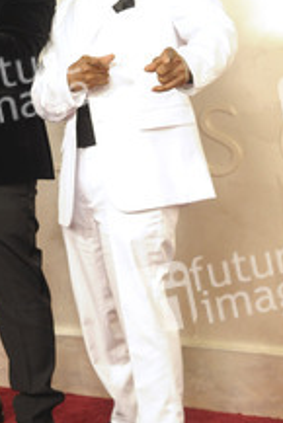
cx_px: 46
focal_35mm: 92
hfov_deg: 14.8
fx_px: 1083
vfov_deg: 22.1
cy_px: 193
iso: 2500
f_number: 6.3
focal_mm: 50
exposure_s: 1/160
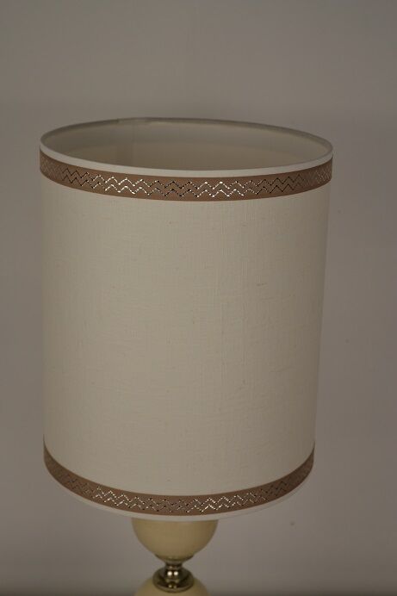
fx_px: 1142
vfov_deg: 29.3
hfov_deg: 19.7
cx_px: 198
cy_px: 298
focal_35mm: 69
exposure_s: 1/125
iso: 180
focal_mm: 46
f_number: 5.6
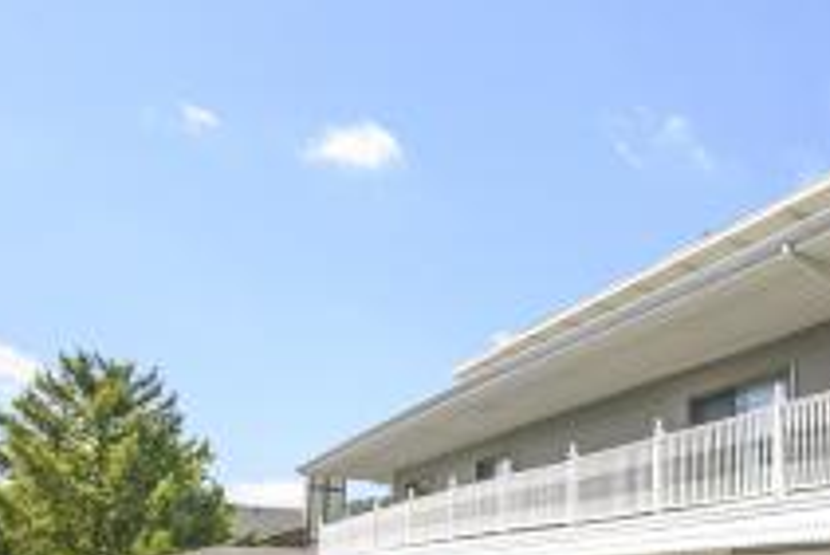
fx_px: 738
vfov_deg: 39.5
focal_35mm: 32
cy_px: 445
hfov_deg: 48.2
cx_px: 834
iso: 160
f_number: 7.1
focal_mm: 10
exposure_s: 1/200
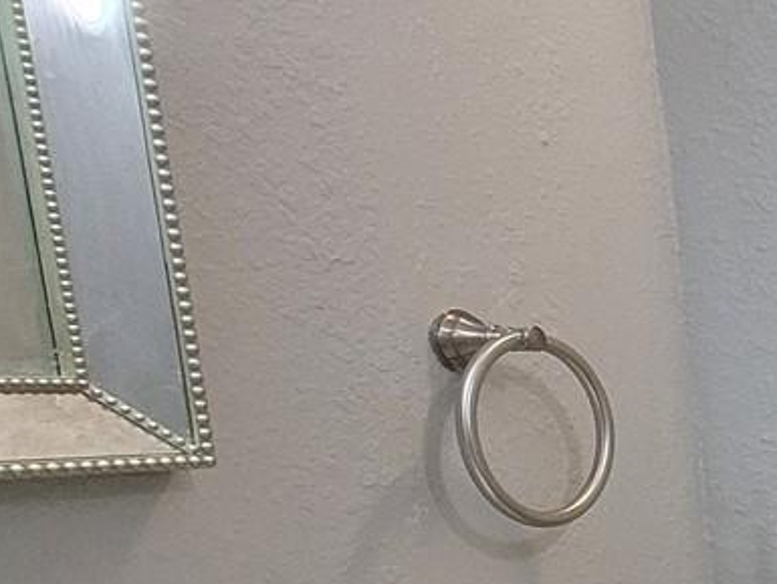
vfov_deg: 25.6
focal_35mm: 54
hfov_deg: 23.4
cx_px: 1316
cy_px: 598
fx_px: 1212
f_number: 2.2
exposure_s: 1/60
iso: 320
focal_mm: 1.74
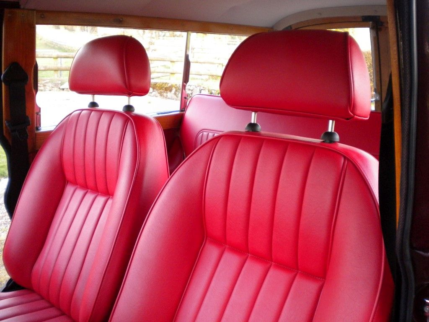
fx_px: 434
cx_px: 214
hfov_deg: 52.6
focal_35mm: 35
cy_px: 161
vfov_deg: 40.7
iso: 328
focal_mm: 6.3
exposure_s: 1/57.4
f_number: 3.1
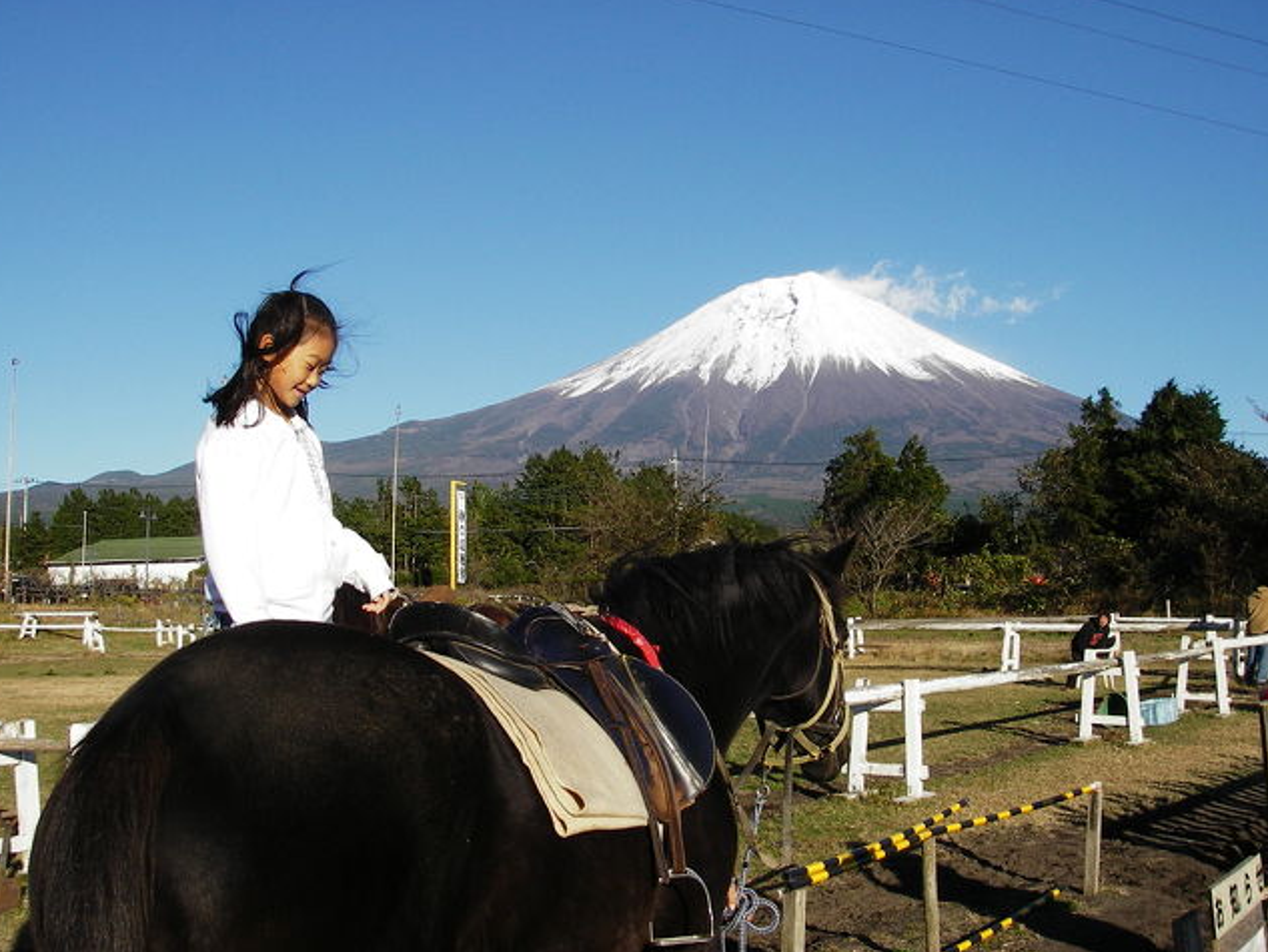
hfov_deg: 47.9
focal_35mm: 39
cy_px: 480
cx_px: 621
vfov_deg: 36.8
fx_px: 1429
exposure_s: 1/200
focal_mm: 6.3
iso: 50
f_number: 6.6
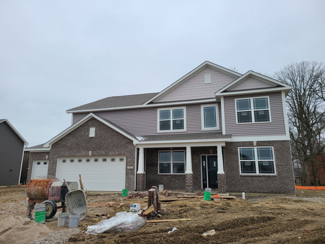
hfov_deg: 67.3
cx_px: 162
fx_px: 244
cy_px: 122
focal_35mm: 26
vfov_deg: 53.1
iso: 40
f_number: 1.8
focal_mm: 5.4
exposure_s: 1/719
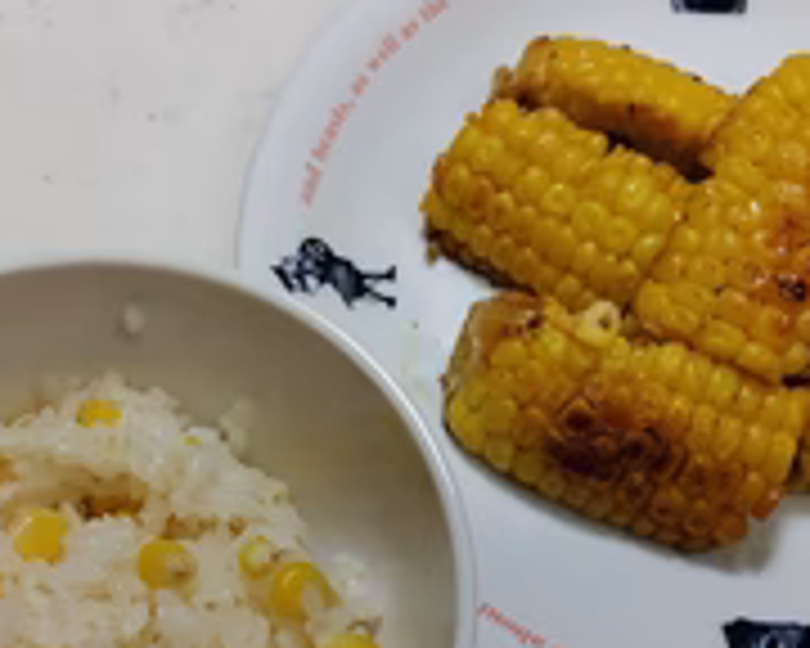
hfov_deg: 37.3
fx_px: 1199
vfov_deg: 29.7
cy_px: 490
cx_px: 418
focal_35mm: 50
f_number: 1.9
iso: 203
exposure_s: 1/60
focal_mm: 5.5
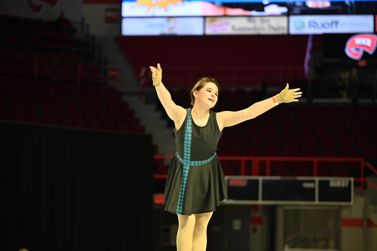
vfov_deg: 11.9
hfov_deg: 17.8
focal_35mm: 115
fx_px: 1203
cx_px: 188
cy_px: 126
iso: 1600
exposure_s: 1/1000
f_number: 2.8
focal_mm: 115
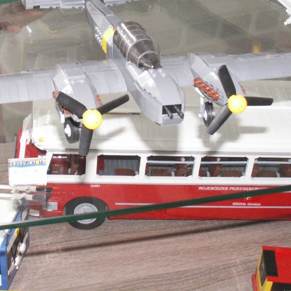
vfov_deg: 23.2
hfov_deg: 23.1
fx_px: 704
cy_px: 79
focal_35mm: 74
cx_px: 63
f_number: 2.8
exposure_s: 1/60
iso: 160
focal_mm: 5.86
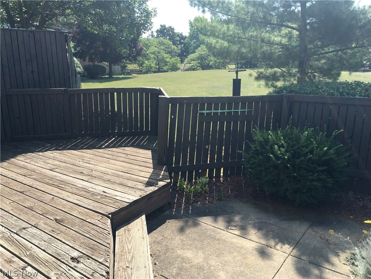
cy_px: 140
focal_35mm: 29
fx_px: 311
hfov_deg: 61.7
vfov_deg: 48.2
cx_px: 186
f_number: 2.2
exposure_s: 1/620
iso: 25
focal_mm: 4.15
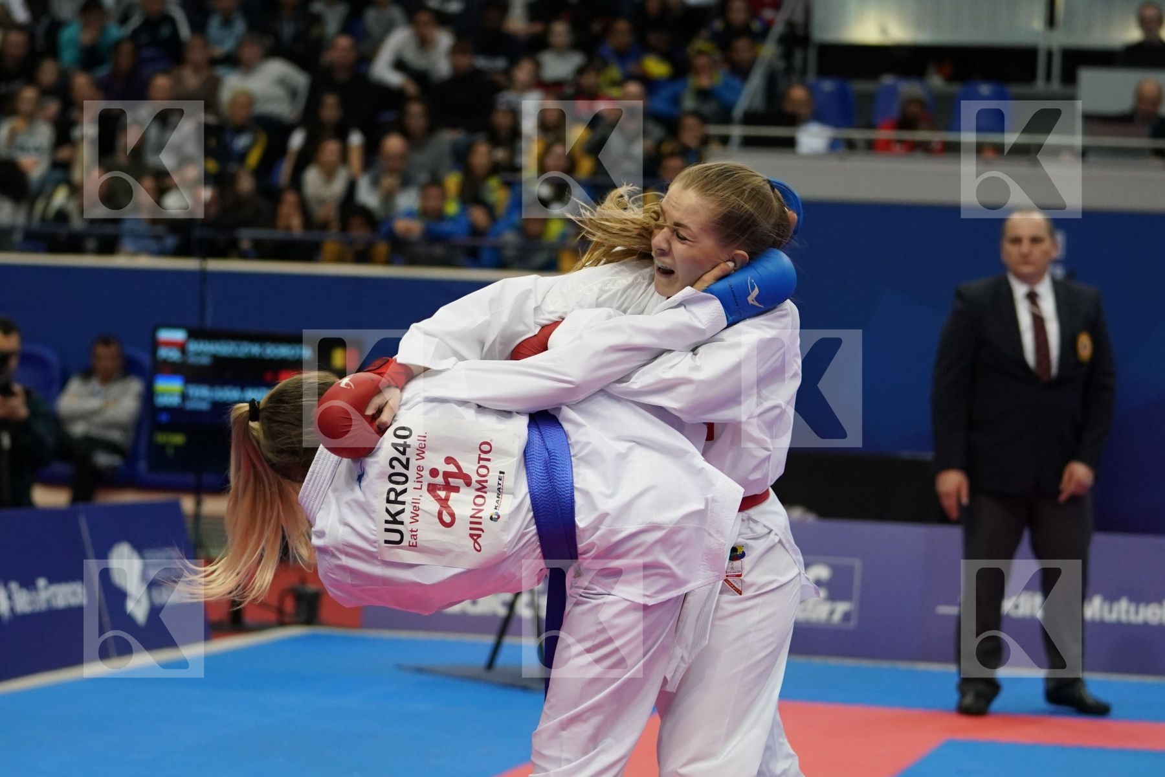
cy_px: 388
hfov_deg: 18.9
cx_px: 582
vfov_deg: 12.7
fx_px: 3495
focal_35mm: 108
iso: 2500
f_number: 2.8
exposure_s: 1/1000
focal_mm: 72
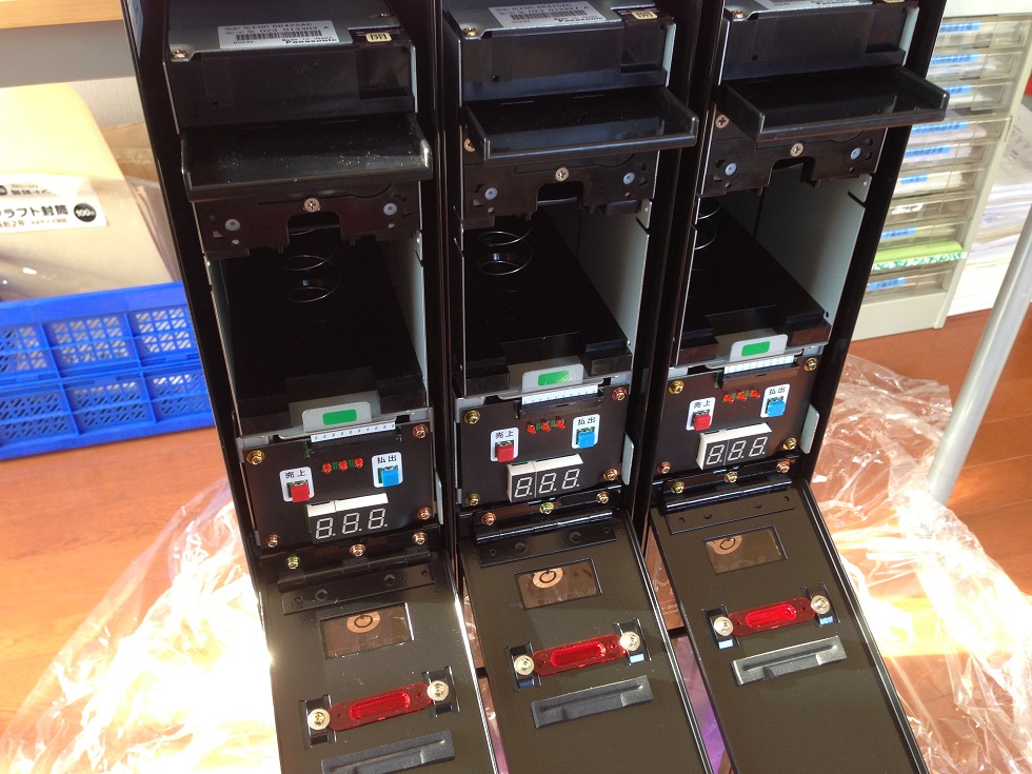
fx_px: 984
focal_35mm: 33
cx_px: 516
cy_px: 387
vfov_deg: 42.9
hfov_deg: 55.4
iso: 64
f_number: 2.4
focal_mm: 4.12
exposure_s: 1/20
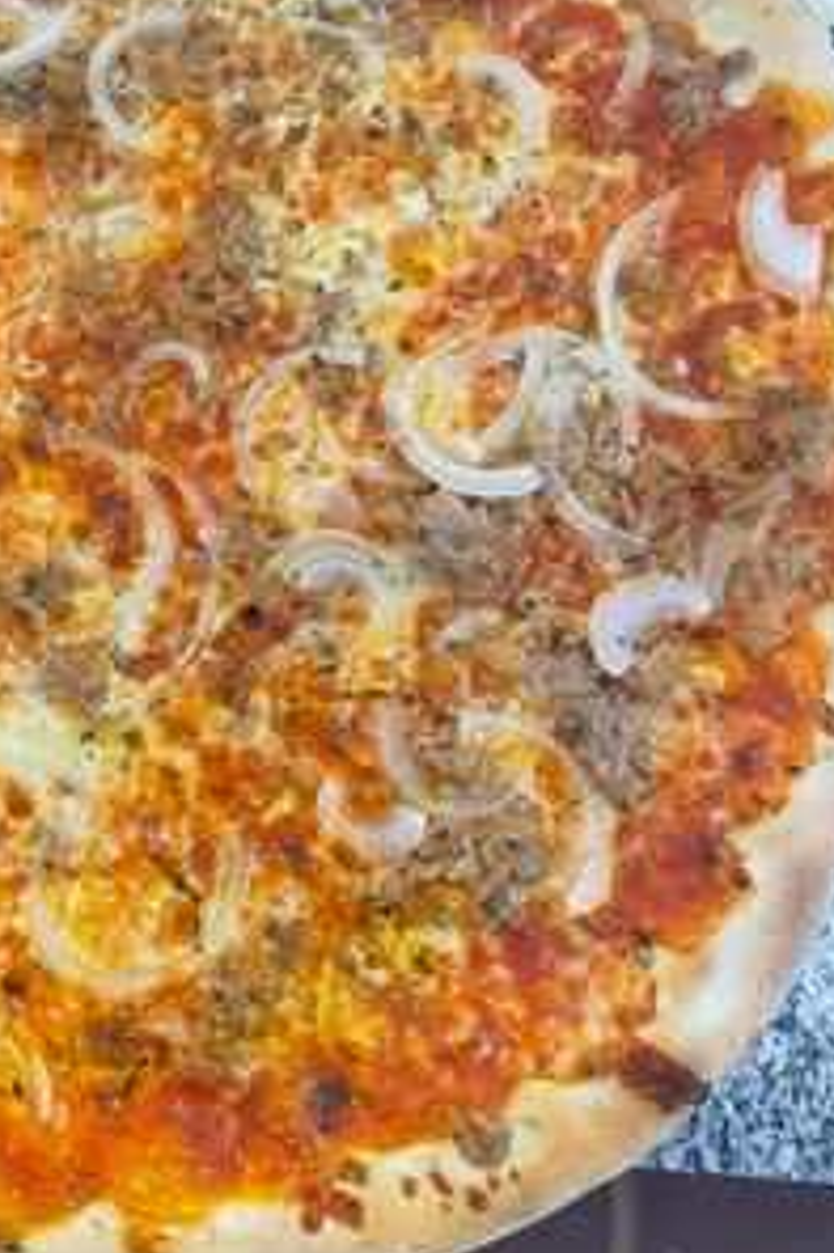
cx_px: 182
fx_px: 1357
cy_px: 584
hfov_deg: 33.3
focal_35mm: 39
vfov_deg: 49.5
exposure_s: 1/52
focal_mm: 4.2
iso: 500
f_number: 1.6
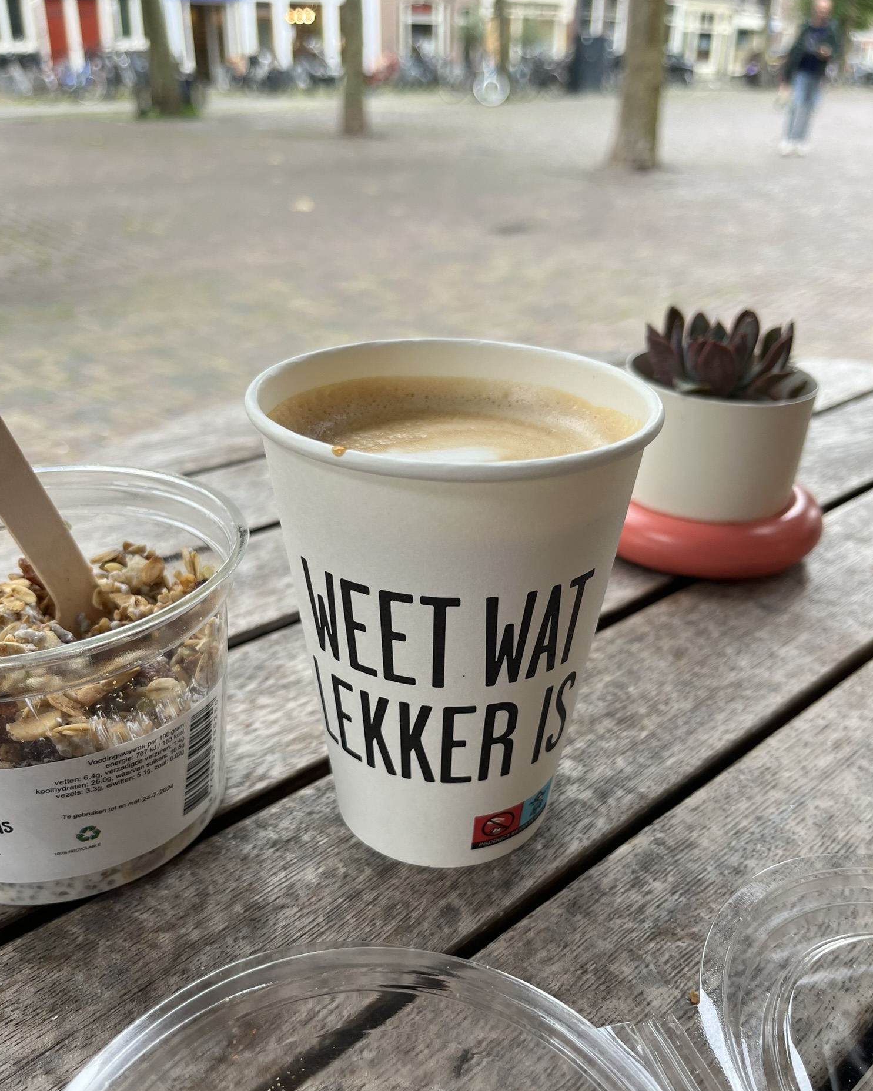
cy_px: 588
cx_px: 447
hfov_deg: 51.5
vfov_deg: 62.1
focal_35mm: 28
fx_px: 904
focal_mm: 5.1
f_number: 1.6
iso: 64
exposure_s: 1/121
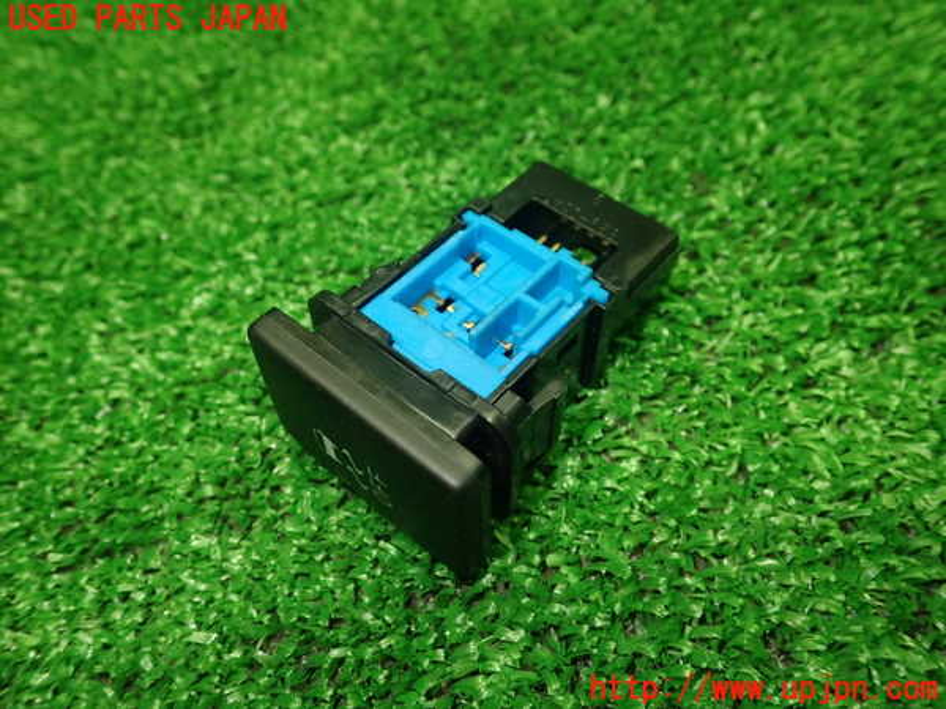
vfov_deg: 46.8
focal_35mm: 30
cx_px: 473
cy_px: 354
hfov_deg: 60.0
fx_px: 820
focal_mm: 5.5
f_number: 2.3
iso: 400
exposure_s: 1/125
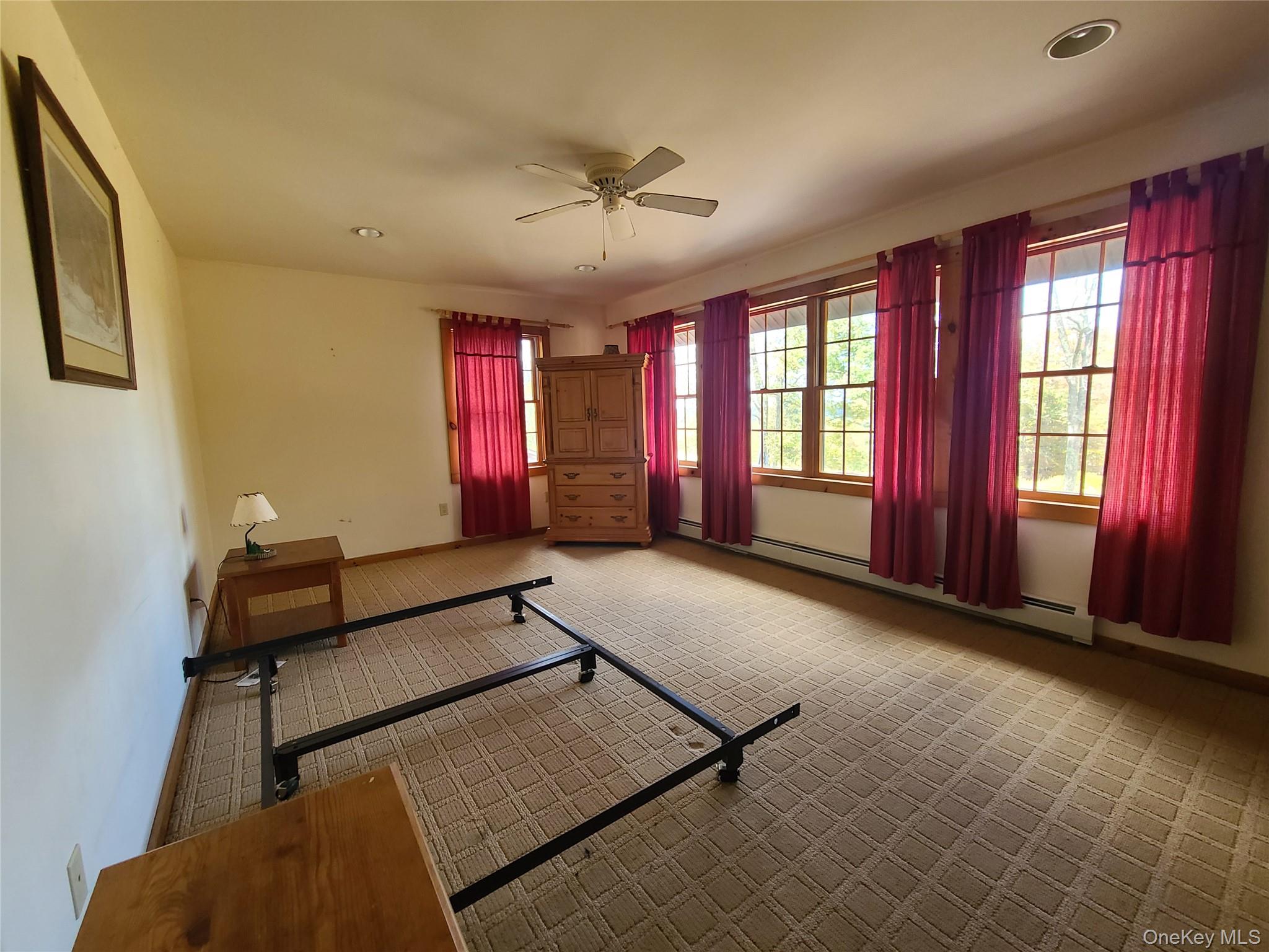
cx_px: 634
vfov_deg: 89.9
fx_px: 477
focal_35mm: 13
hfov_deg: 106.2
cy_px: 476
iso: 320
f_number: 2.2
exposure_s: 1/60
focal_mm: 2.2
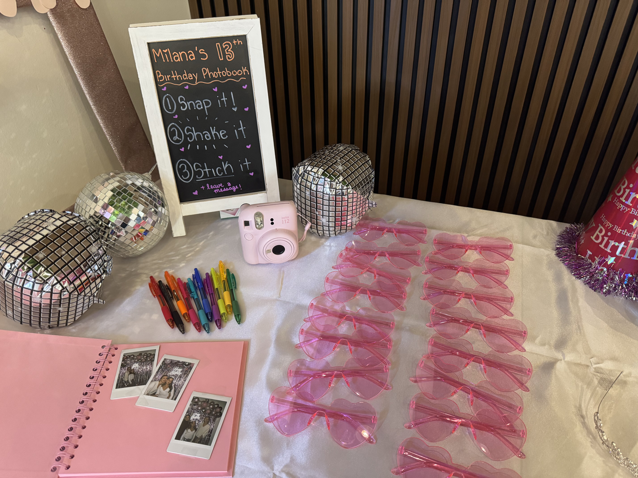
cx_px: 319
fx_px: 442
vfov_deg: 56.8
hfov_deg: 71.6
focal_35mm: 24
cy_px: 239
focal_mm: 6.76
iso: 500
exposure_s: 1/60
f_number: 1.78
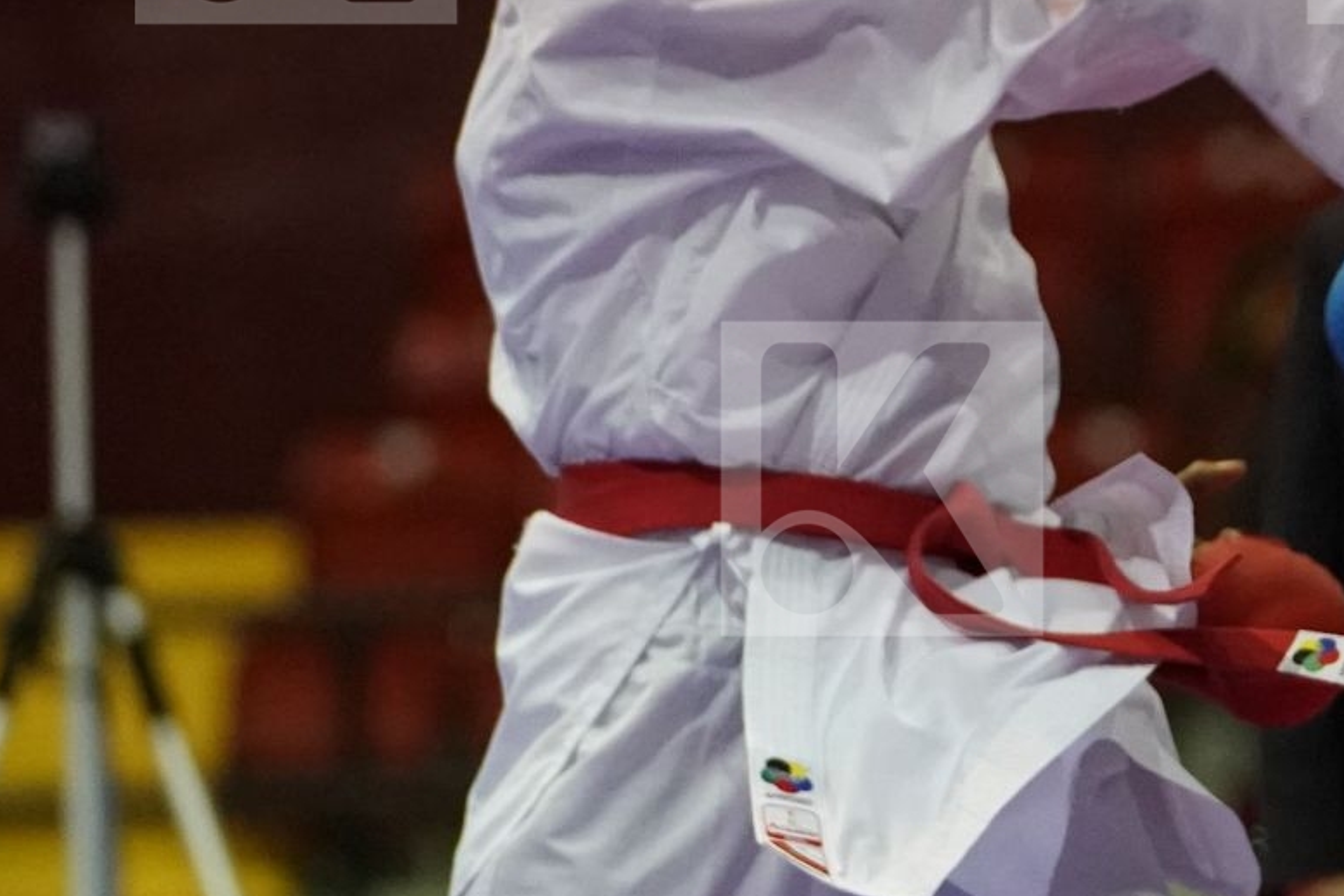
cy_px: 479
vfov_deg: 2.9
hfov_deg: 4.3
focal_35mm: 475
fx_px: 17732
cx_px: 1469
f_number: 2.8
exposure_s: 1/640
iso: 6400
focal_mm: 137
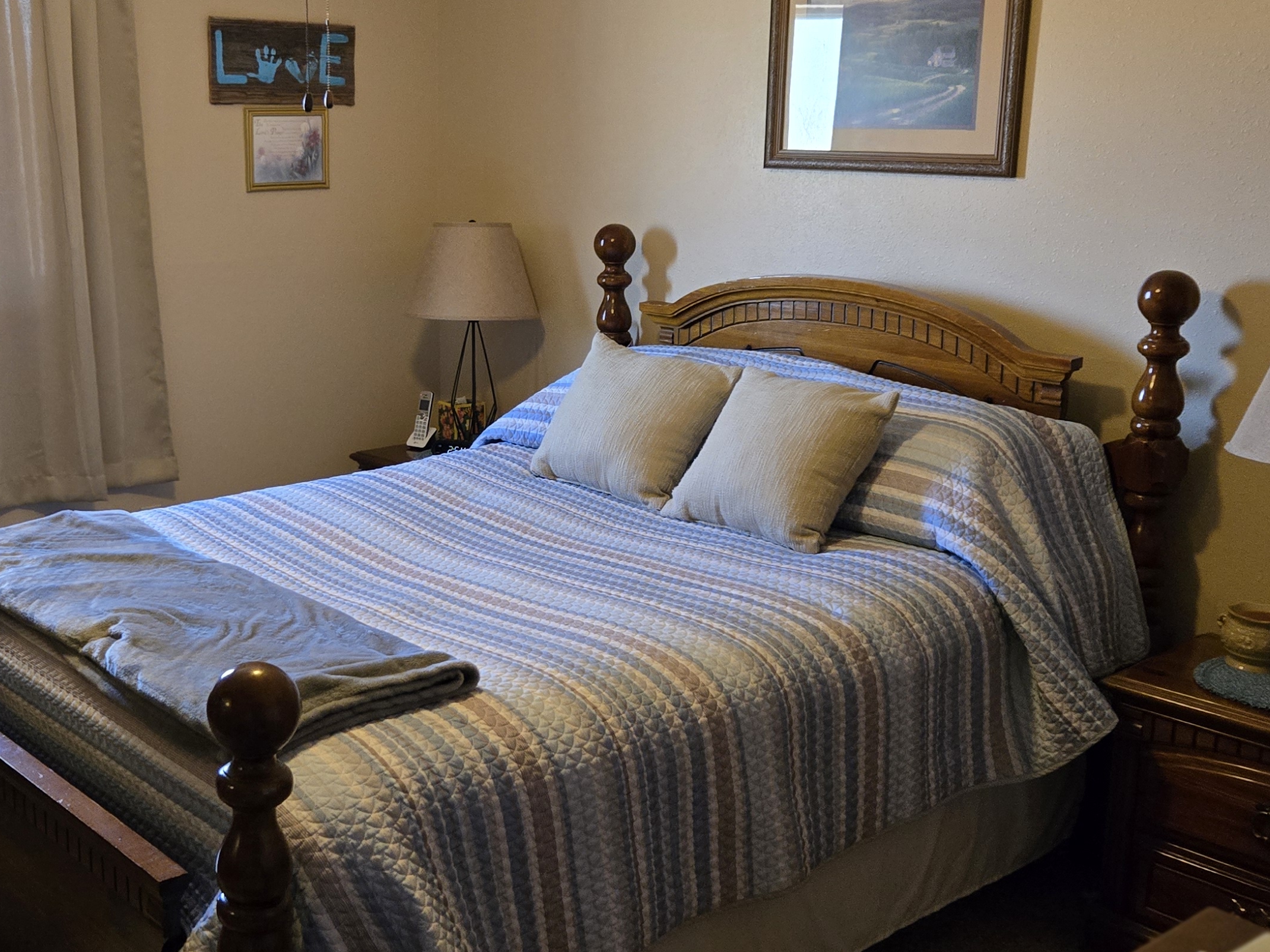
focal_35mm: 43
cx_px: 458
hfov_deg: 43.4
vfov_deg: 33.6
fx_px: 1578
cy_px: 482
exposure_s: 1/120
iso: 800
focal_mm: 5.4
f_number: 1.8
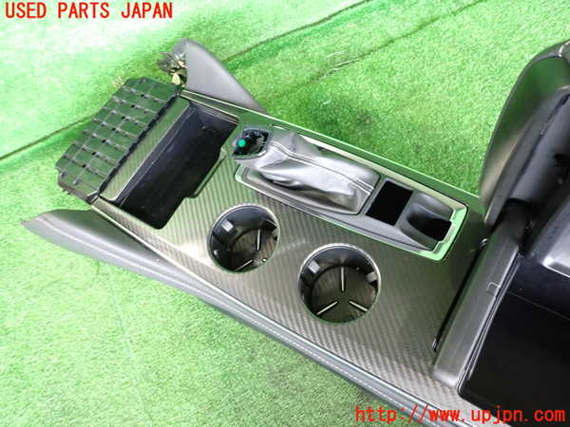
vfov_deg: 54.9
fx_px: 412
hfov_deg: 69.4
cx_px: 285
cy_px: 214
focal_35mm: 25
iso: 500
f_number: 2
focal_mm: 4.5
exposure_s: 1/30
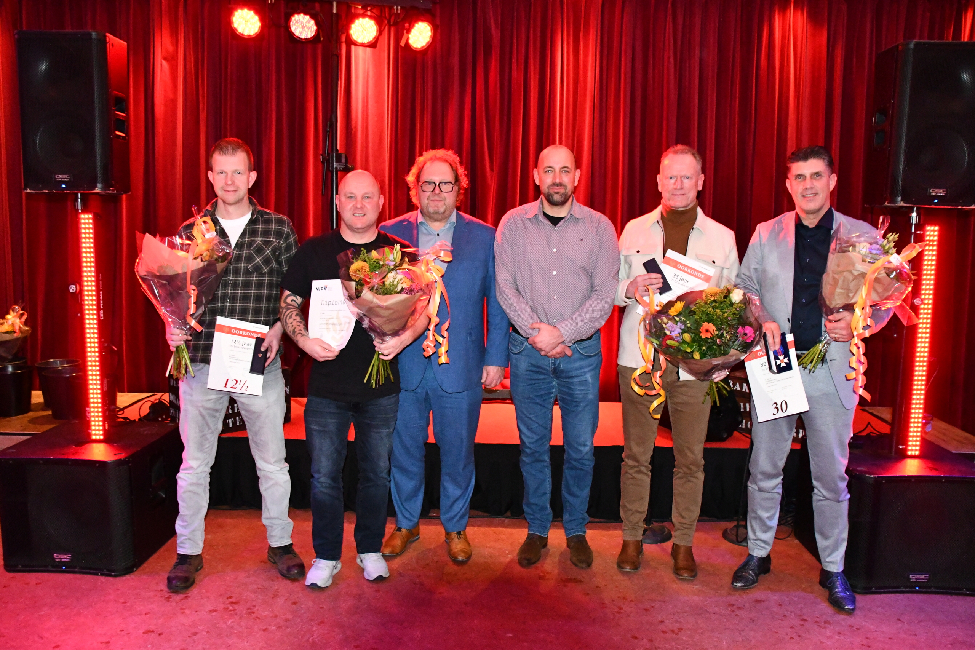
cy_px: 325
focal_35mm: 31
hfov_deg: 60.3
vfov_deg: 42.3
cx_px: 488
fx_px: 840
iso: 6400
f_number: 3.5
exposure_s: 1/60
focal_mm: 21
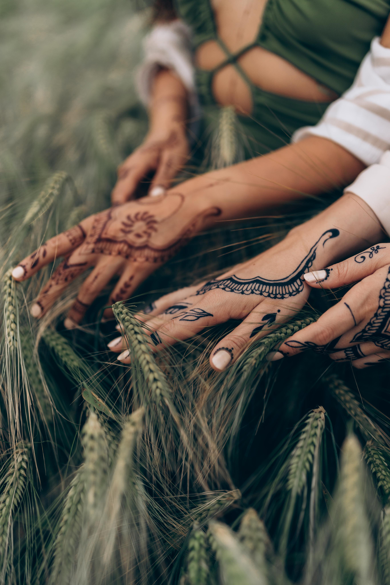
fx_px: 568
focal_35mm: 35
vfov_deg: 54.4
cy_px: 292
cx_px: 195
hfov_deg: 37.9
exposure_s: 1/400
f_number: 1.4
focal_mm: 35
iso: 320
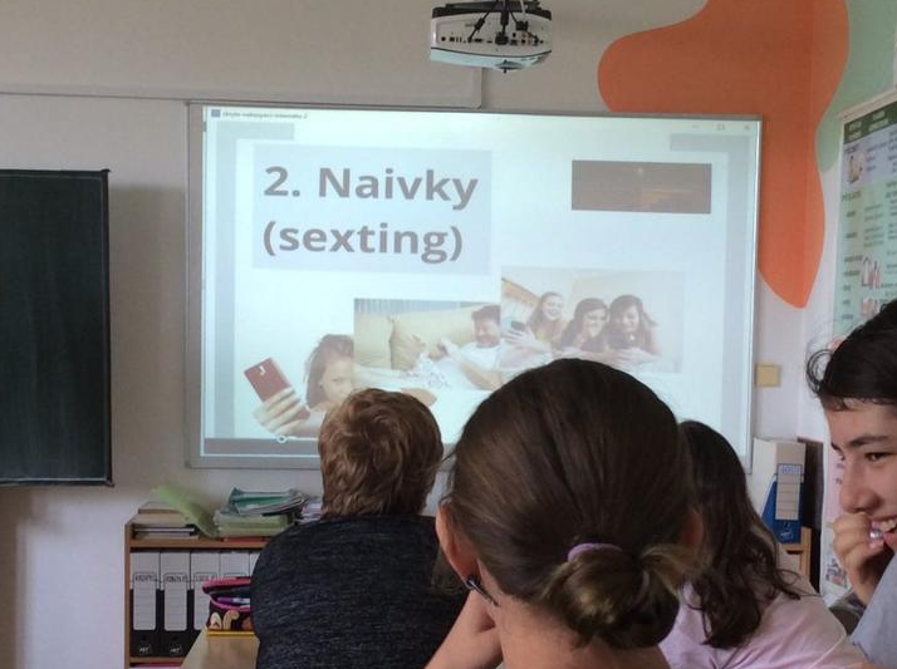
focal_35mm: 60
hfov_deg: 32.2
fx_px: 1552
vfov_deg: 24.2
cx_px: 467
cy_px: 437
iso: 40
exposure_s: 1/25
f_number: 2.4
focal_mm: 3.3
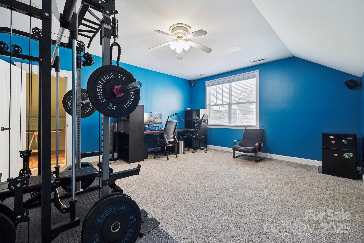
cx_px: 182
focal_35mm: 15
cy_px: 122
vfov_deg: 77.3
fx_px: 152
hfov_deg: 100.4
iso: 160
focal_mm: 15
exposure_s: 1/4
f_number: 7.1
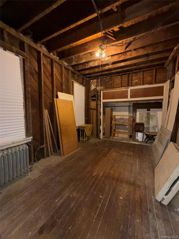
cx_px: 90
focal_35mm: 14
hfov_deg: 85.7
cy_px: 120
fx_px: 97
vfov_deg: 102.1
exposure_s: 1/40
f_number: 2.2
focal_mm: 2.22
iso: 400
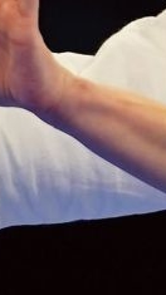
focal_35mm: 2408
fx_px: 18863
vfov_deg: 0.9
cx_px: 228
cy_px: 128
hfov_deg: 0.5
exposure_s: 1/500
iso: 1000
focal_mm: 200
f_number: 2.8
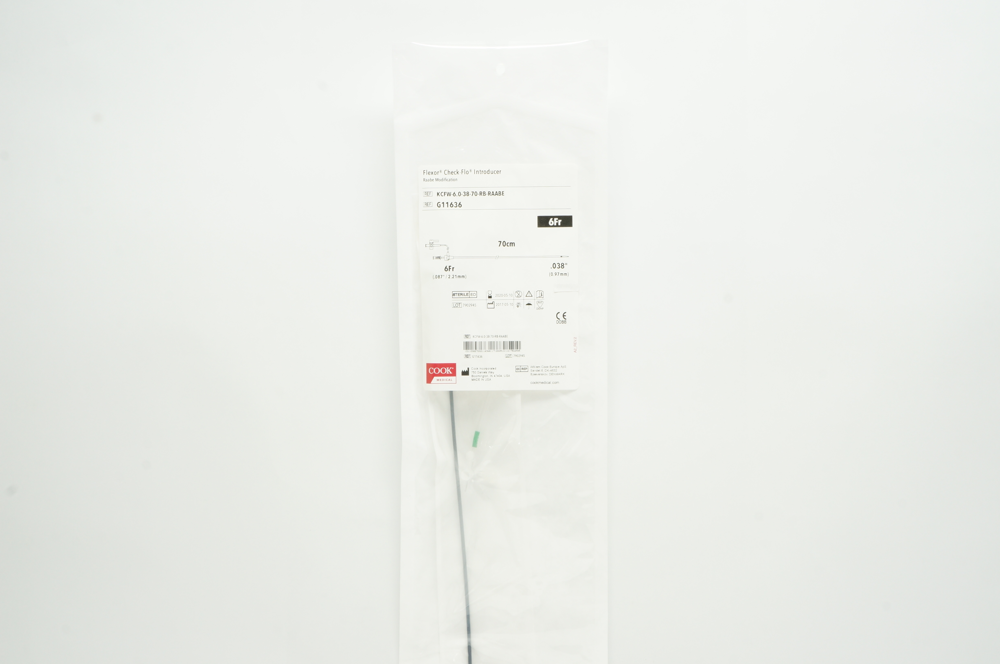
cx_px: 500
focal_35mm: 40
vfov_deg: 32.9
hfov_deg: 48.0
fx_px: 1124
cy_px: 332
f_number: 16
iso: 400
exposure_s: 1/8
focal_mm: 27
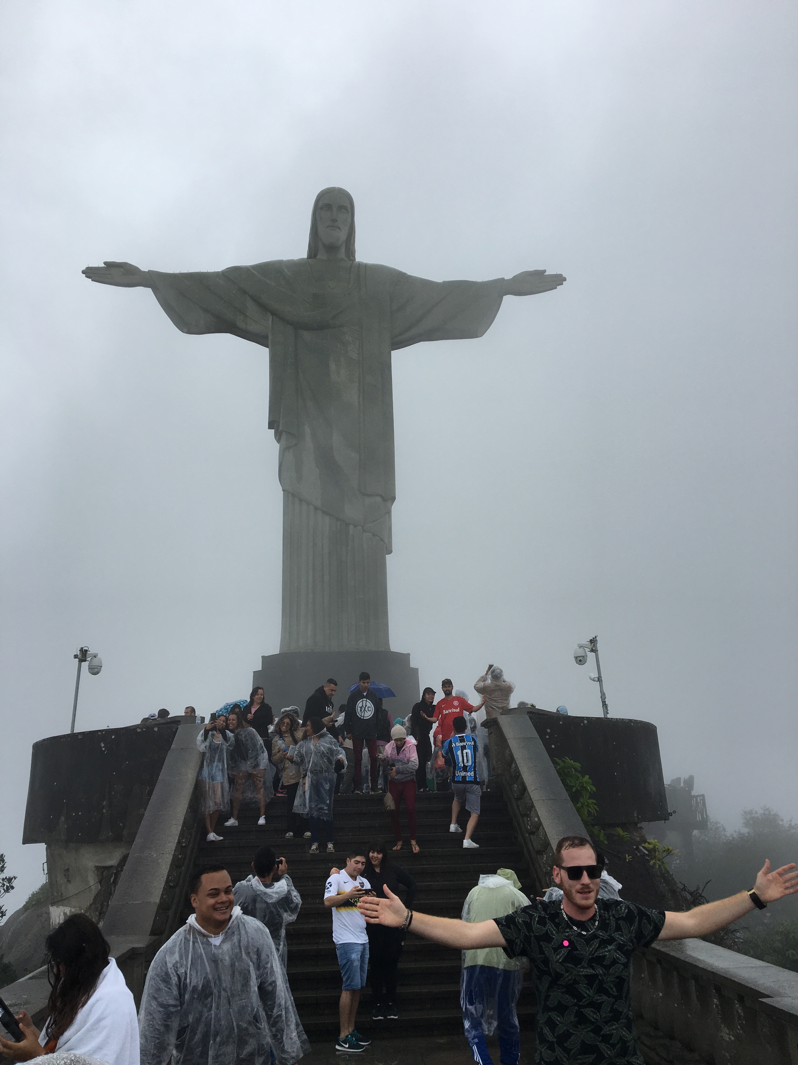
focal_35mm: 29
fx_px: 891
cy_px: 532
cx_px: 399
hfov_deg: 48.2
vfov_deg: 61.7
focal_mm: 4.15
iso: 25
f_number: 2.2
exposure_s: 1/549
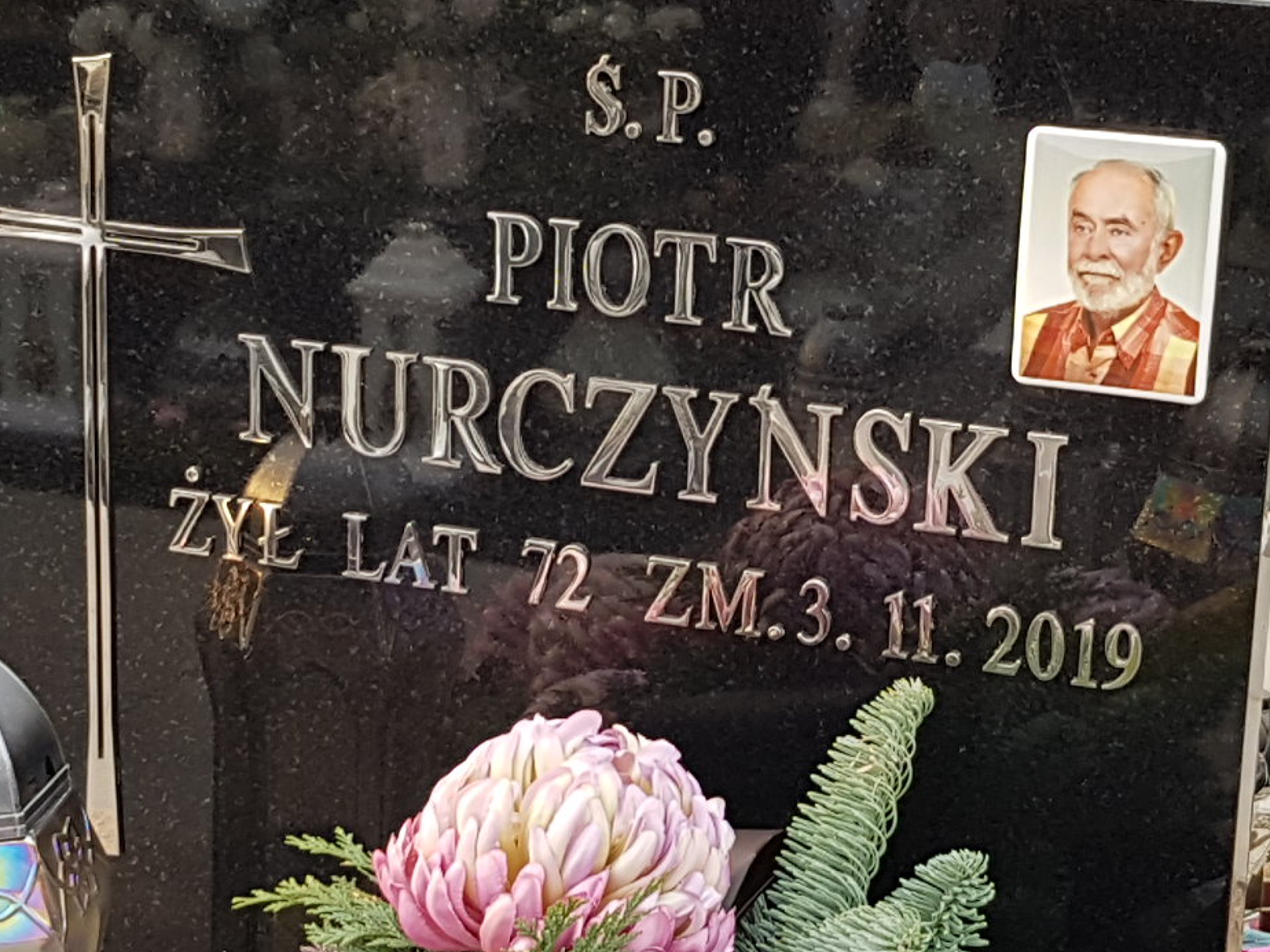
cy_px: 478
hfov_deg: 65.3
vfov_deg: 51.4
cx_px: 643
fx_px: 991
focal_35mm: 27
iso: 40
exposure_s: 1/100
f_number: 1.7
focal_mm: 4.2
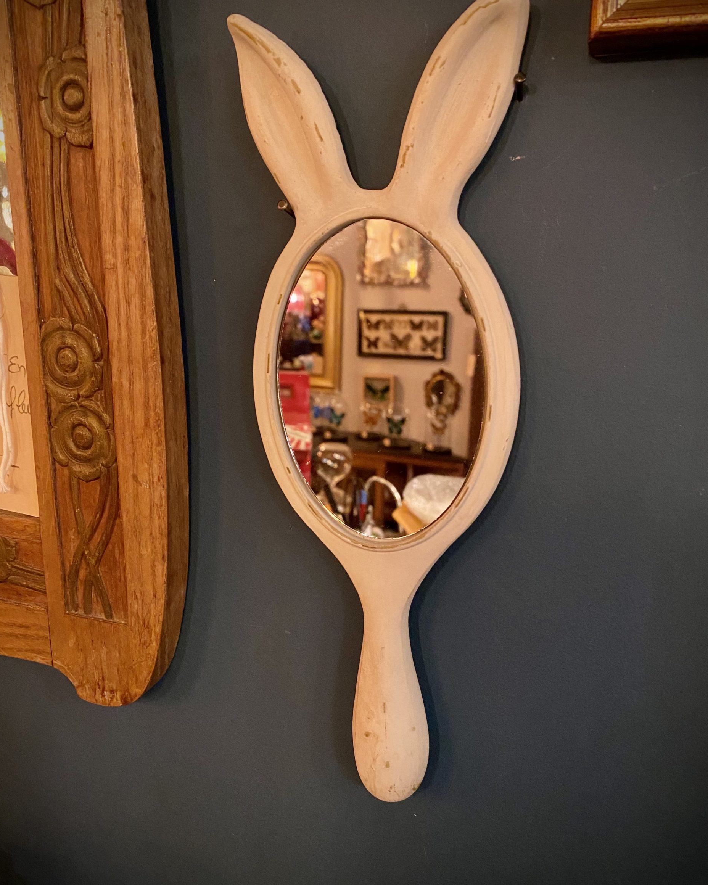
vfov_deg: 62.2
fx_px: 733
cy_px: 433
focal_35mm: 28
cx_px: 356
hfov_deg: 51.5
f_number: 1.8
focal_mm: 4.25
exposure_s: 1/33
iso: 400
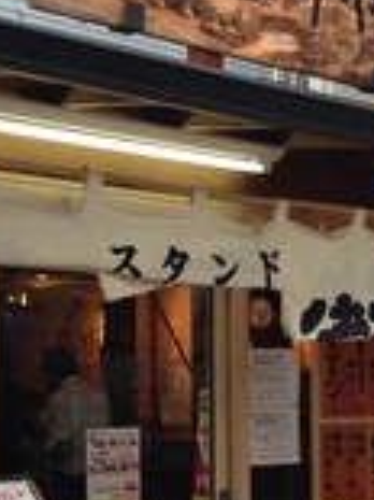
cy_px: 394
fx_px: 1226
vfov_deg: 22.7
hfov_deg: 17.3
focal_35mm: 85
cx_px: 184
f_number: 2.4
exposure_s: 1/120
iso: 64
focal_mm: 4.12
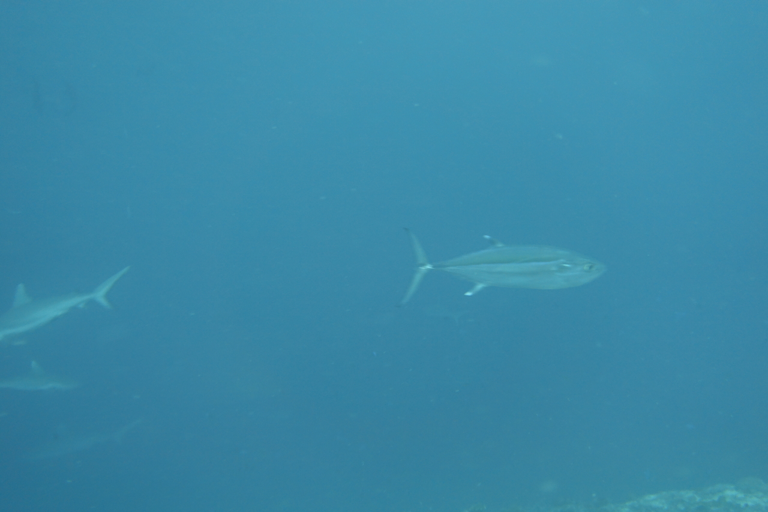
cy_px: 256
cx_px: 384
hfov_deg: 41.9
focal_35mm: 47
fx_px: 1002
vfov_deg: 28.6
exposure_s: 1/50
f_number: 2.8
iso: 125
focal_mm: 17.27
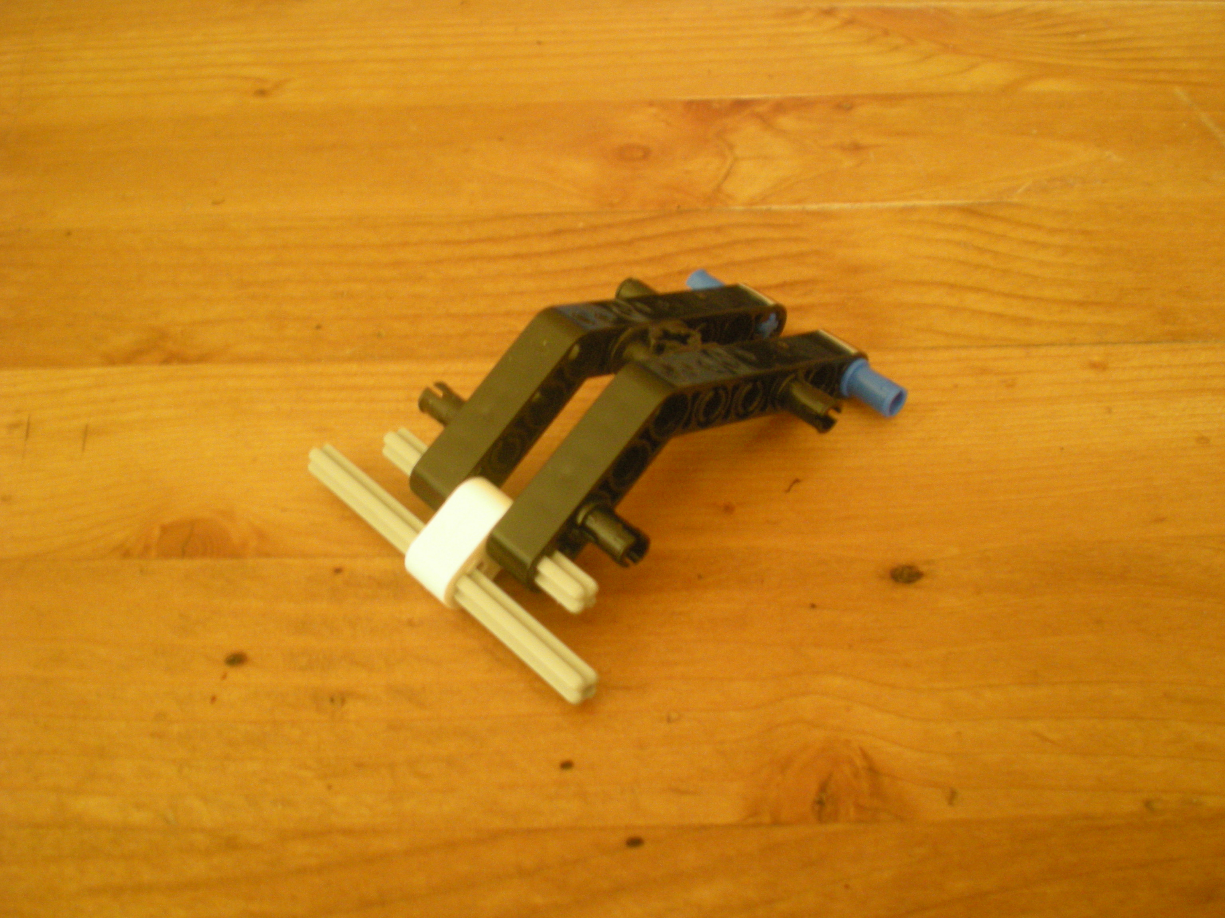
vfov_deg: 37.7
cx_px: 612
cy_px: 459
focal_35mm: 38
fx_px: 1345
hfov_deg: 49.0
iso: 271
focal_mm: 6.3
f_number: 3.1
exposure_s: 1/8
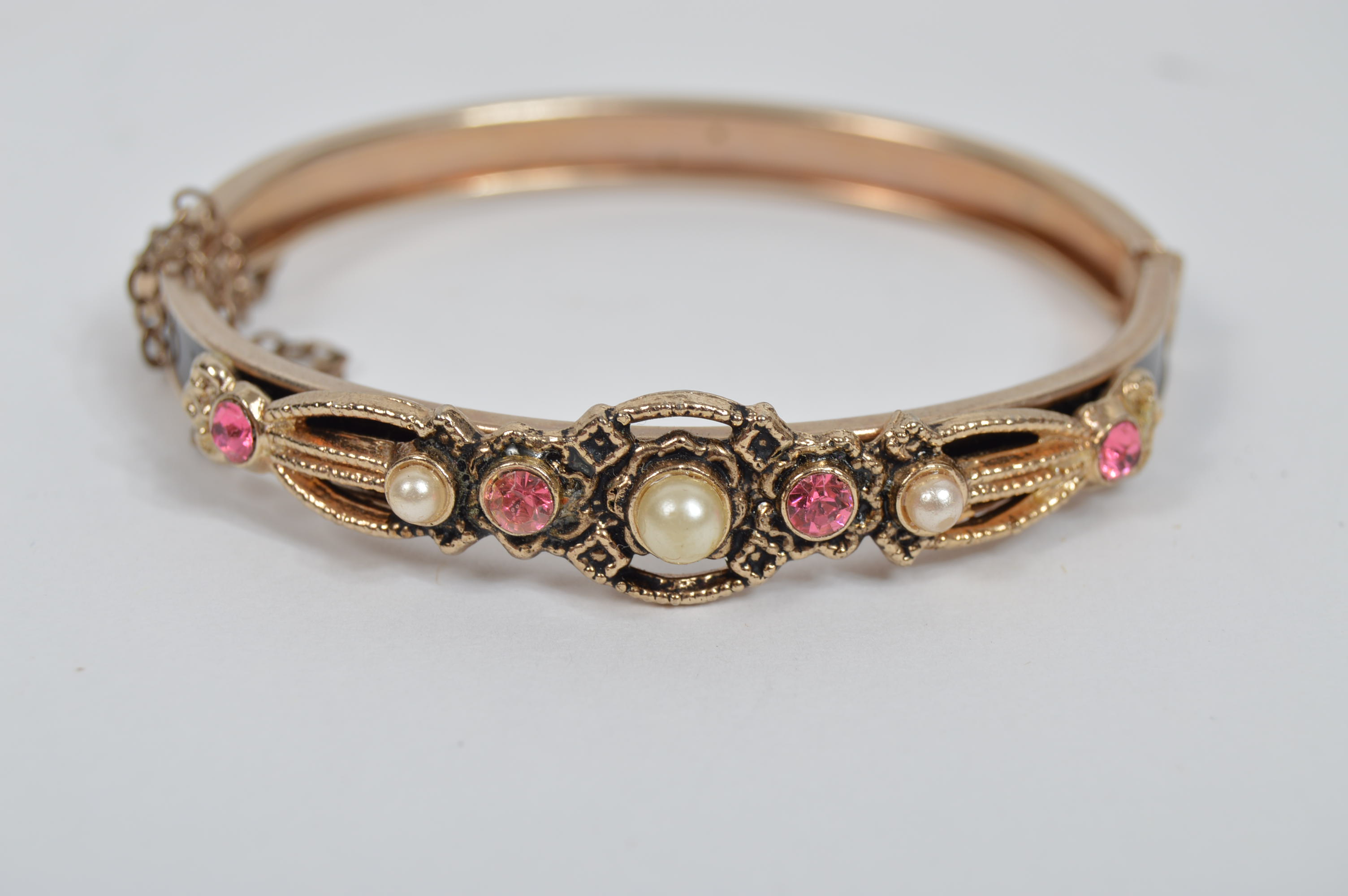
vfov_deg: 16.5
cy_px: 448
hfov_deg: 24.6
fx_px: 3086
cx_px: 674
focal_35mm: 82
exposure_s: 1/125
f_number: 9
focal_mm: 55
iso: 100
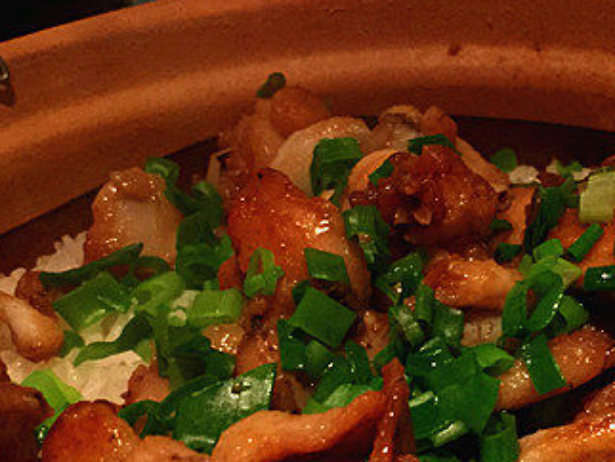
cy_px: 305
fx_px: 1280
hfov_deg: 27.0
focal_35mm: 72
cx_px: 371
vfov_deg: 20.4
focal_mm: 4.15
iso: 160
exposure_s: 1/30
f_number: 2.2
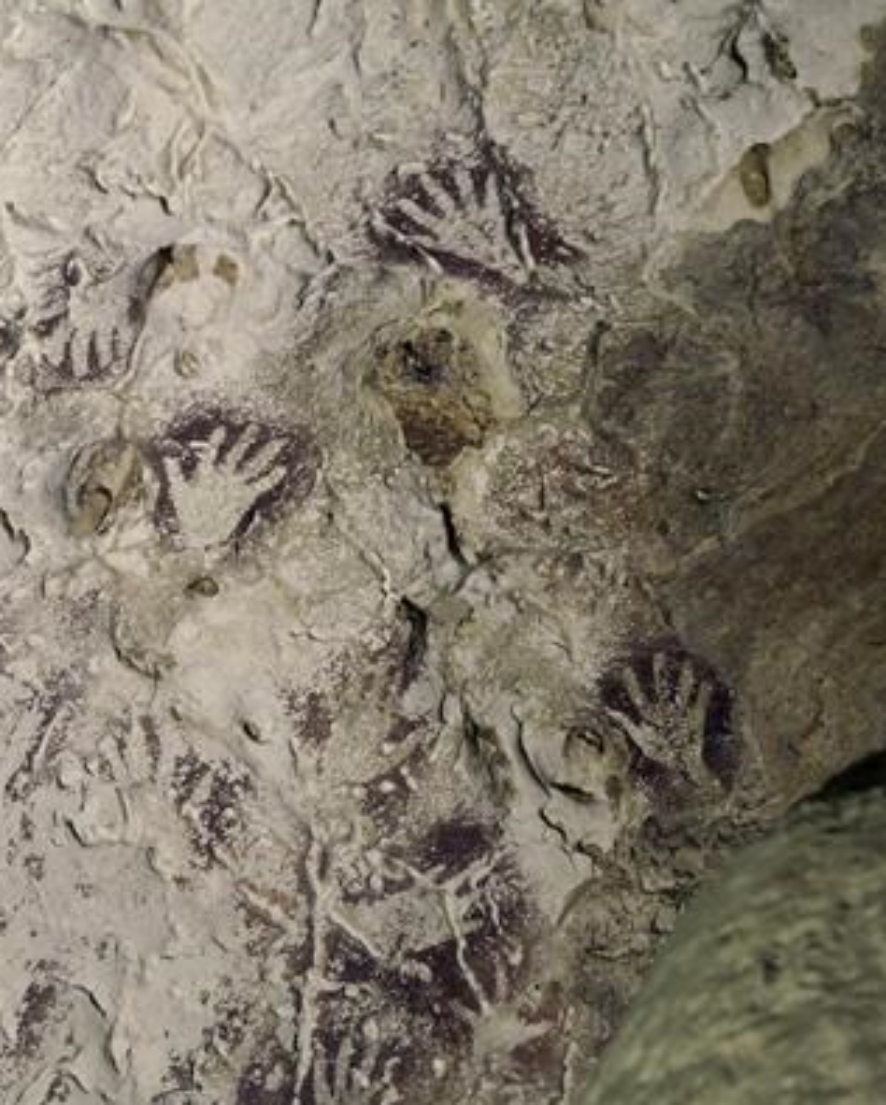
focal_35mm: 147
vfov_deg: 13.1
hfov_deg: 10.5
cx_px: 107
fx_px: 4811
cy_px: 603
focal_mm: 95
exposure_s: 1/60
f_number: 4.5
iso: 3200
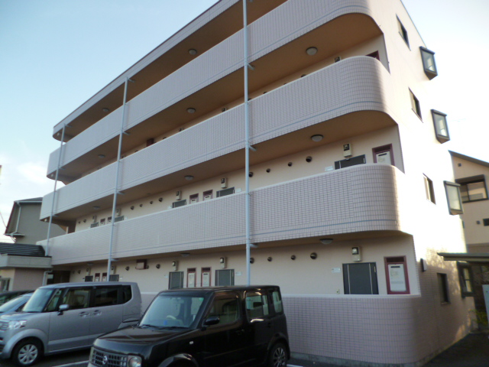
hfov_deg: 71.6
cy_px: 184
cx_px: 244
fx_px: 339
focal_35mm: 24
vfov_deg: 56.8
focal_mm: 4.3
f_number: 2.5
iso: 160
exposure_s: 1/250
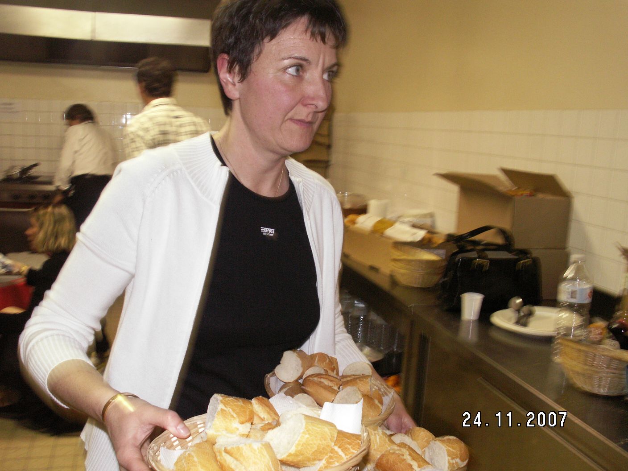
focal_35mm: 35
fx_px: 635
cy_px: 236
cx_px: 314
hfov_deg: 52.6
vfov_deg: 40.7
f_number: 2.8
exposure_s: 1/40
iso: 160
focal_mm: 5.86
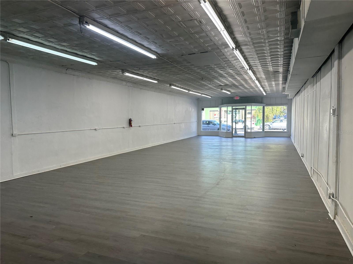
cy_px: 132
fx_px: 245
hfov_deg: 71.6
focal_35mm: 24
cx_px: 176
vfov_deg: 56.8
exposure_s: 1/292
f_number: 1.78
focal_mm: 6.86
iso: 80
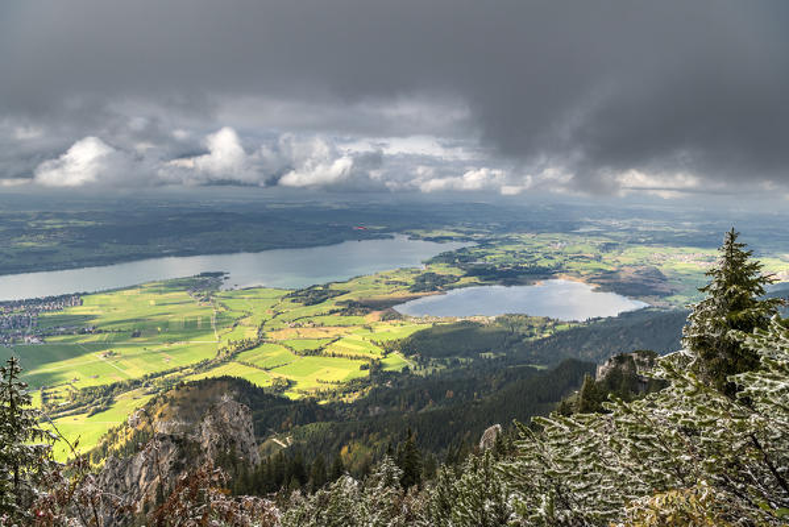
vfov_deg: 53.2
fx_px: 526
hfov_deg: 73.7
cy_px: 264
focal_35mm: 24
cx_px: 394
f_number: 8
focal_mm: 24
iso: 400
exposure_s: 1/400
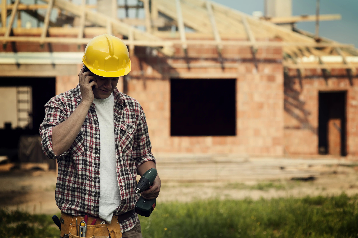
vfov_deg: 16.1
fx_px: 845
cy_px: 119
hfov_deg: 23.9
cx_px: 179
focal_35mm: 85
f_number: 3.5
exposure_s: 1/640
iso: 100
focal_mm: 85
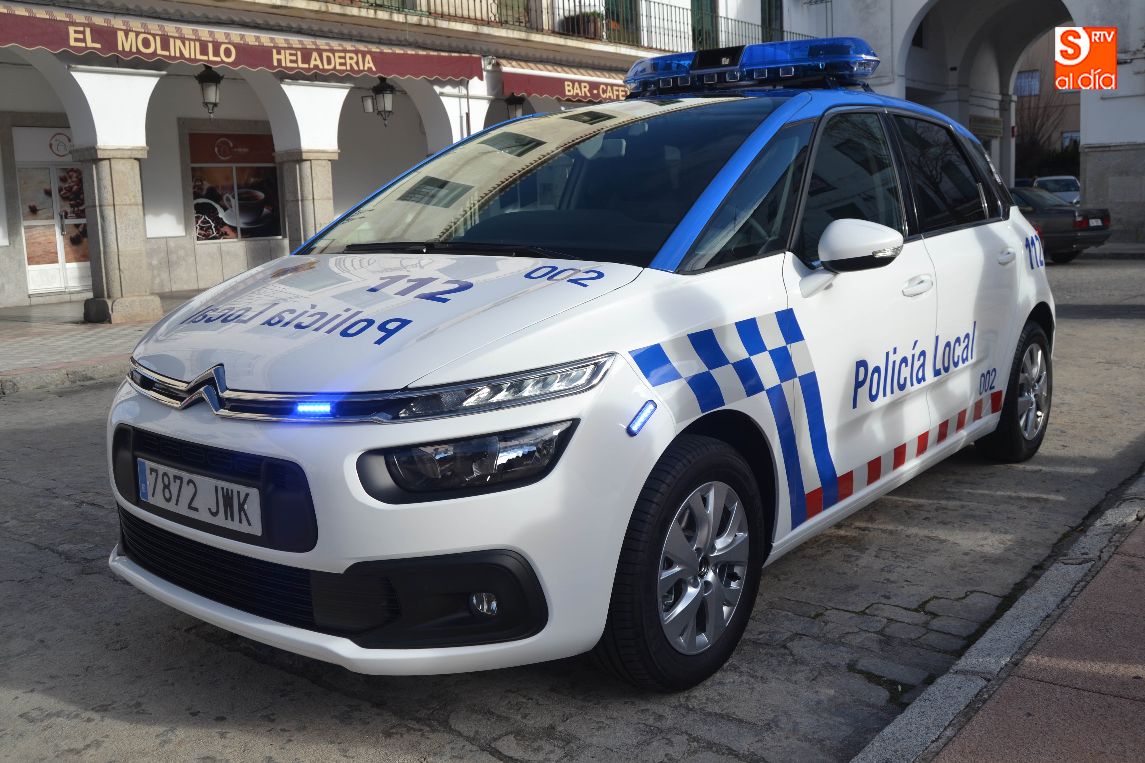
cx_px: 572
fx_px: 1050
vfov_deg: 40.0
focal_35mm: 33
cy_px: 382
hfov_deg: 57.2
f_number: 7.1
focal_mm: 22
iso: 100
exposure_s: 1/200
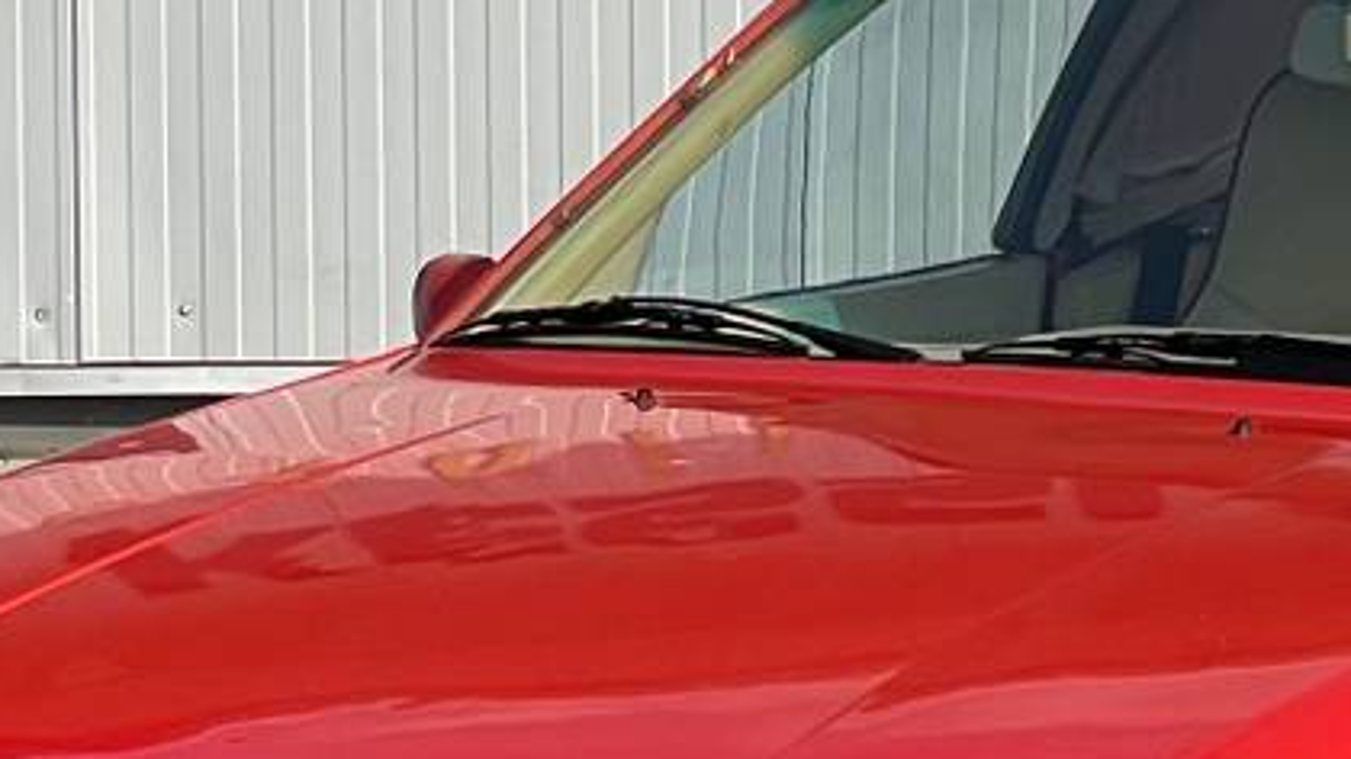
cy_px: 203
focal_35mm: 259
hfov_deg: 8.3
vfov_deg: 4.7
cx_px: 1200
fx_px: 9276
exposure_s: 1/1845
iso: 25
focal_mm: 6
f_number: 2
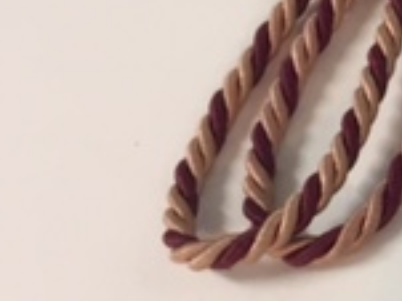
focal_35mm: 123
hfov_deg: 14.0
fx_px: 1427
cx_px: 745
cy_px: 178
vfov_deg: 12.0
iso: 50
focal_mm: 4.15
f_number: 2.2
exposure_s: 1/33
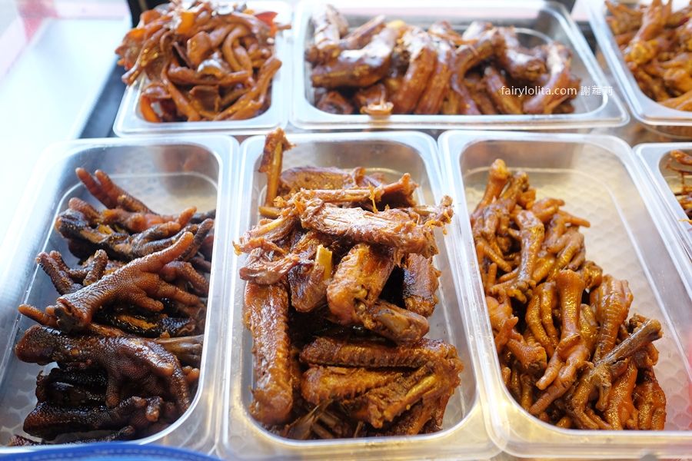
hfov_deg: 54.4
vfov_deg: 37.9
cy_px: 230
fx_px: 673
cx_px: 346
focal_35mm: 35
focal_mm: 23
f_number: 2.8
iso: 800
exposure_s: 1/250
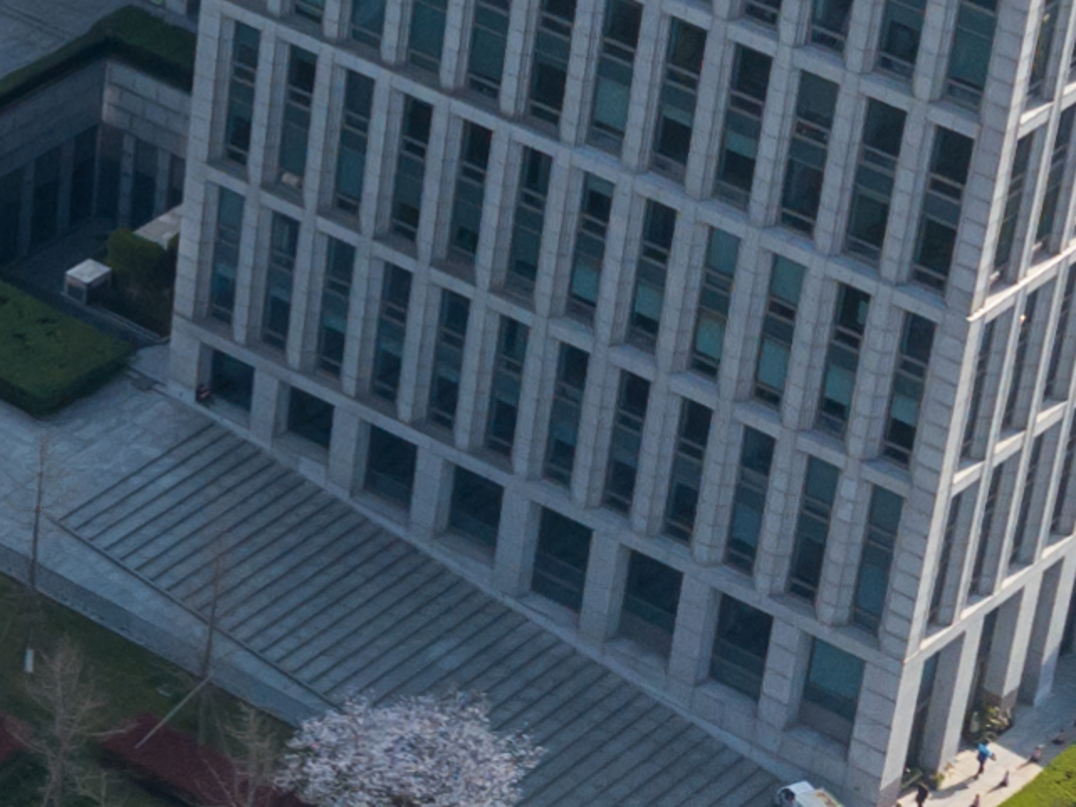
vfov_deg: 9.4
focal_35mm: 158
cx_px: -505
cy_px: 700
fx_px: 4912
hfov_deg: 12.0
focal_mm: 4.73
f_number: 2.2
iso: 100
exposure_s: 1/590
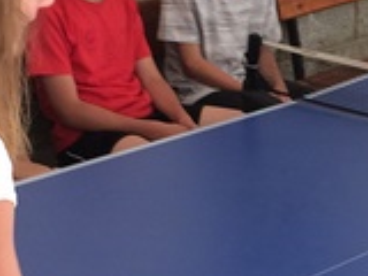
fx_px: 1541
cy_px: 154
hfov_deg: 13.5
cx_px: 352
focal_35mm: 145
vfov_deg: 10.2
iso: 40
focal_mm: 4.15
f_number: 2.2
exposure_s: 1/100
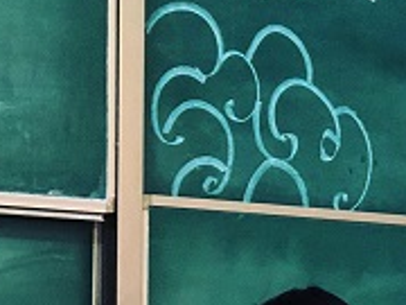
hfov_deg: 9.7
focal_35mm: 203
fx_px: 2381
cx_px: 291
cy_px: 402
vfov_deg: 7.2
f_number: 2.8
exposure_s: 1/50
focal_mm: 6.6
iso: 500
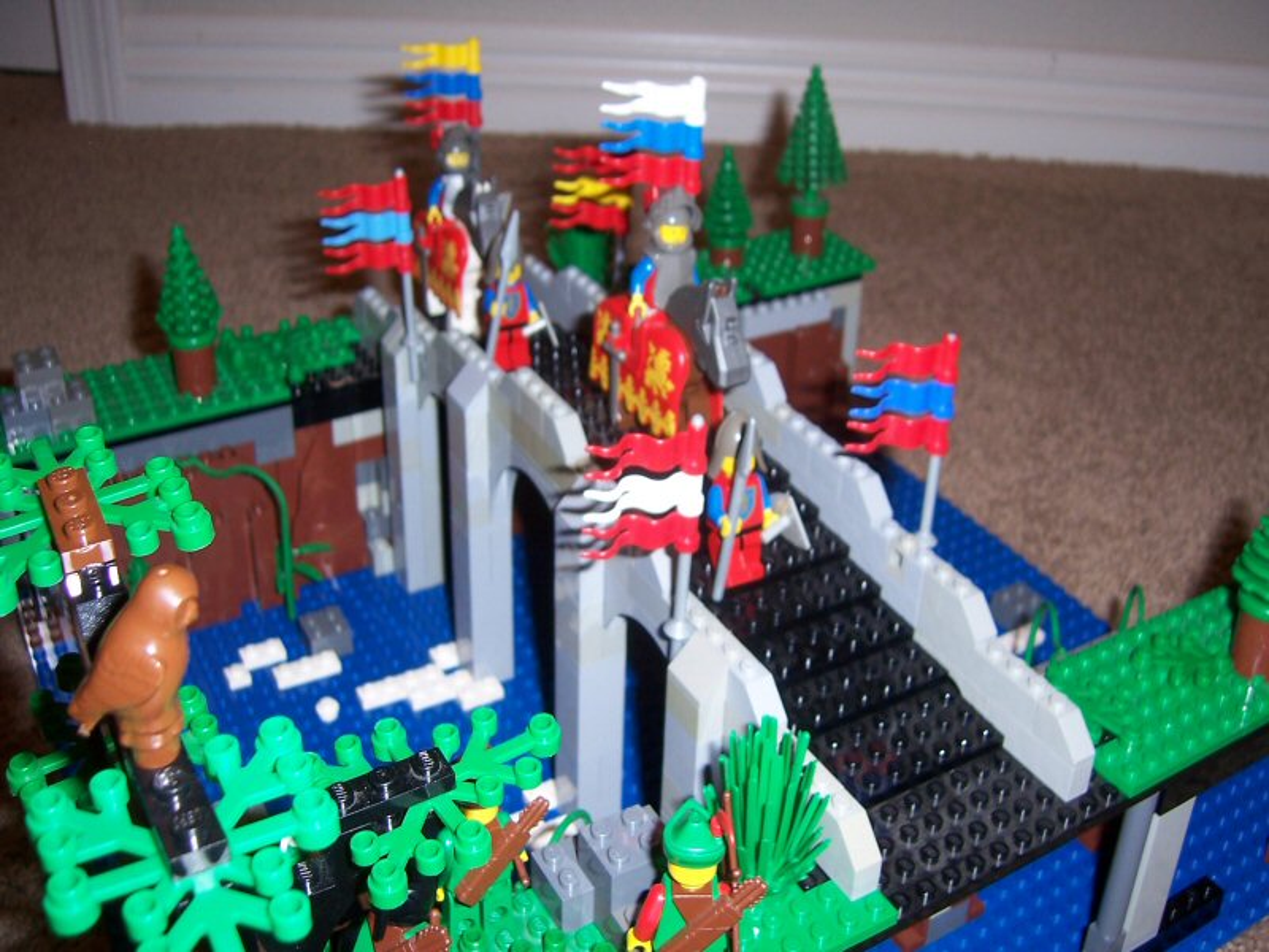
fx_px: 1320
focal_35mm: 36
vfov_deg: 39.7
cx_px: 634
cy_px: 476
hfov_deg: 51.4
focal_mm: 6
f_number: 3
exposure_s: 1/60
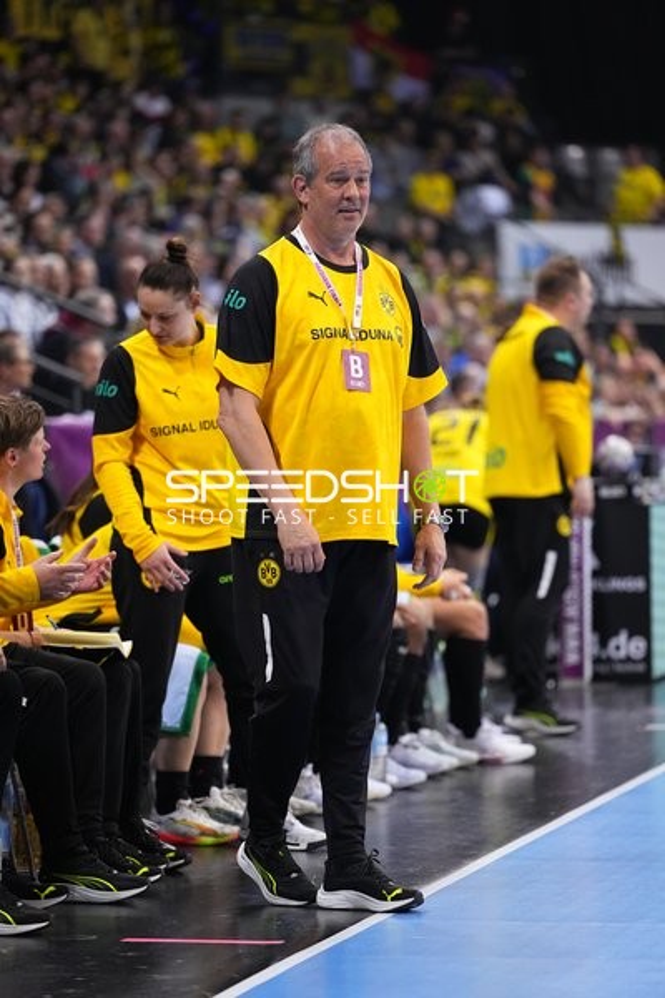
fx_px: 4350
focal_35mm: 157
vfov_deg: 13.1
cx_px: 332
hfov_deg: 8.7
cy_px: 499
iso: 5000
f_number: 2.8
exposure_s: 1/1600
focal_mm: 157
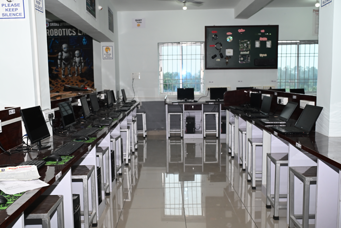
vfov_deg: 37.9
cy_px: 114
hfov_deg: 54.4
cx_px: 170
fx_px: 332
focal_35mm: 35
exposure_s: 1/125
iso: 2000
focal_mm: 35
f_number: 5.6
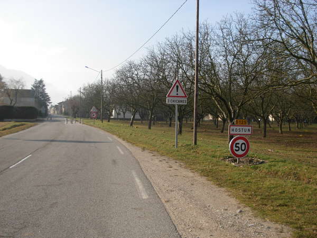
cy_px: 119
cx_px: 158
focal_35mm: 38
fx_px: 348
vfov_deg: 37.7
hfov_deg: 49.0
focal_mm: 6.3
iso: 79
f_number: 2.9
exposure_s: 1/912
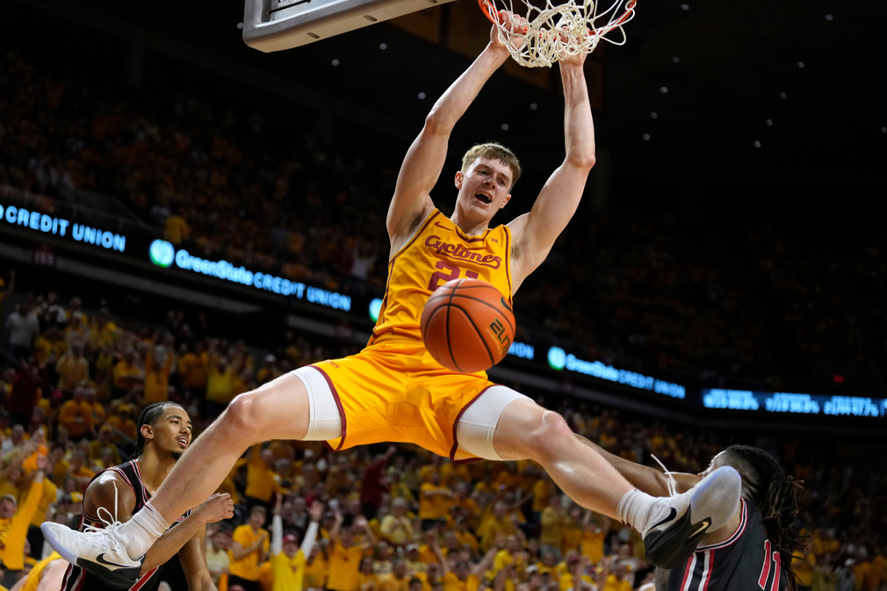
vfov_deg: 19.2
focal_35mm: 71
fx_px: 1749
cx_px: 441
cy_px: 297
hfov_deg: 28.5
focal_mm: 70
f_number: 2.8
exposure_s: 1/2000
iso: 3200
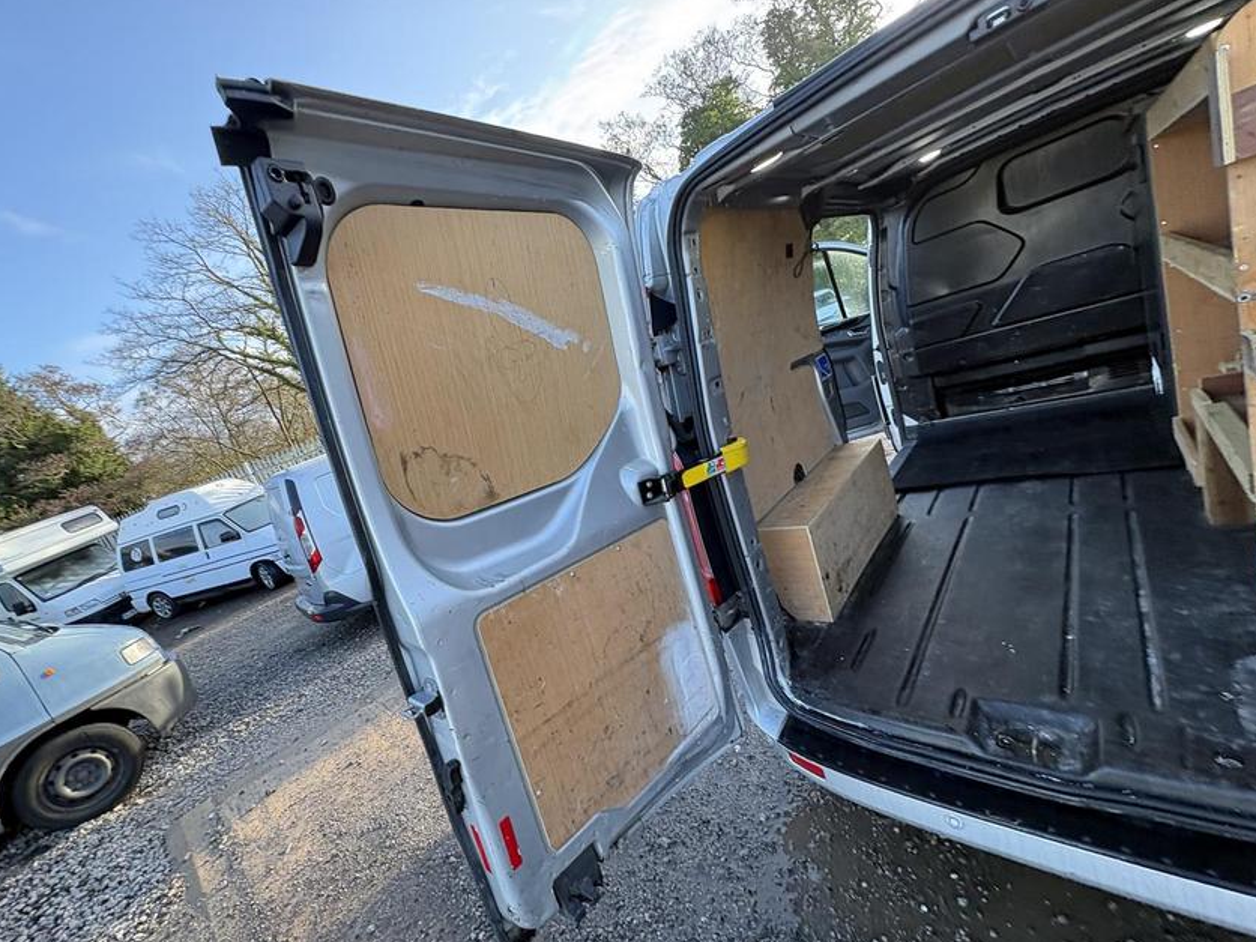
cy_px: 494
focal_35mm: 15
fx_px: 544
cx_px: 593
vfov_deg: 81.7
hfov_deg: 98.1
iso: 50
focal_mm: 2.22
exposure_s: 1/99
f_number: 2.2
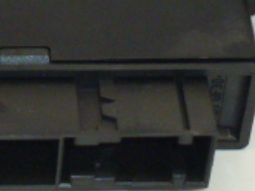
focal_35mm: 201
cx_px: 32
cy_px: -83
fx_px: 1479
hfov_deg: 9.8
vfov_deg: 7.3
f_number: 4.3
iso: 400
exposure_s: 1/200
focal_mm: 9.4
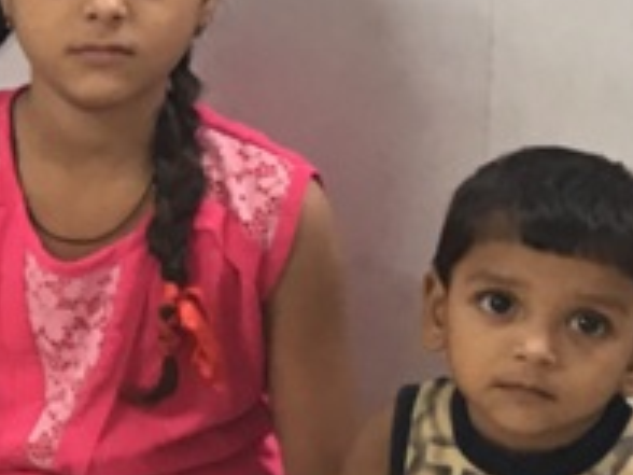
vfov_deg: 10.0
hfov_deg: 12.4
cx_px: -442
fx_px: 2706
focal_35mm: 148
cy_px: 152
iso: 100
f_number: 2.2
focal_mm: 4.15
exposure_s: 1/33
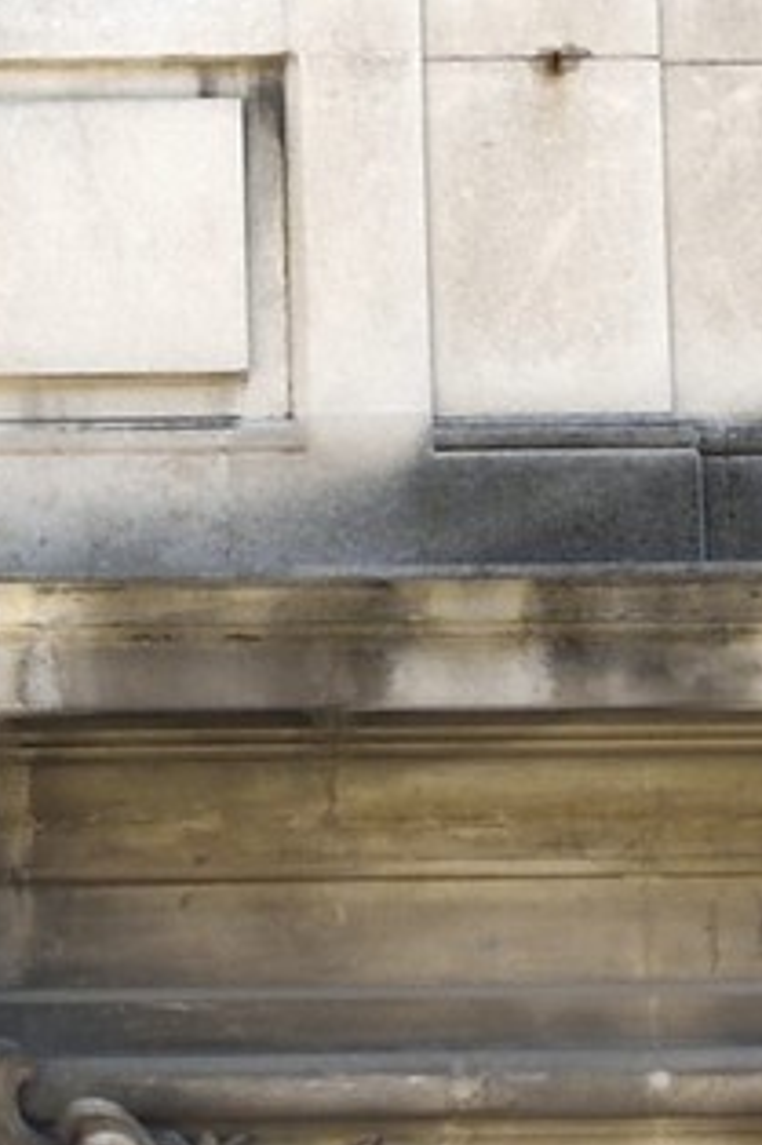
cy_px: -873
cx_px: -80
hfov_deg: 4.5
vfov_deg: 6.6
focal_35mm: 306
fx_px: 9725
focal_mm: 40
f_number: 13
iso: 200
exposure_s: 1/160
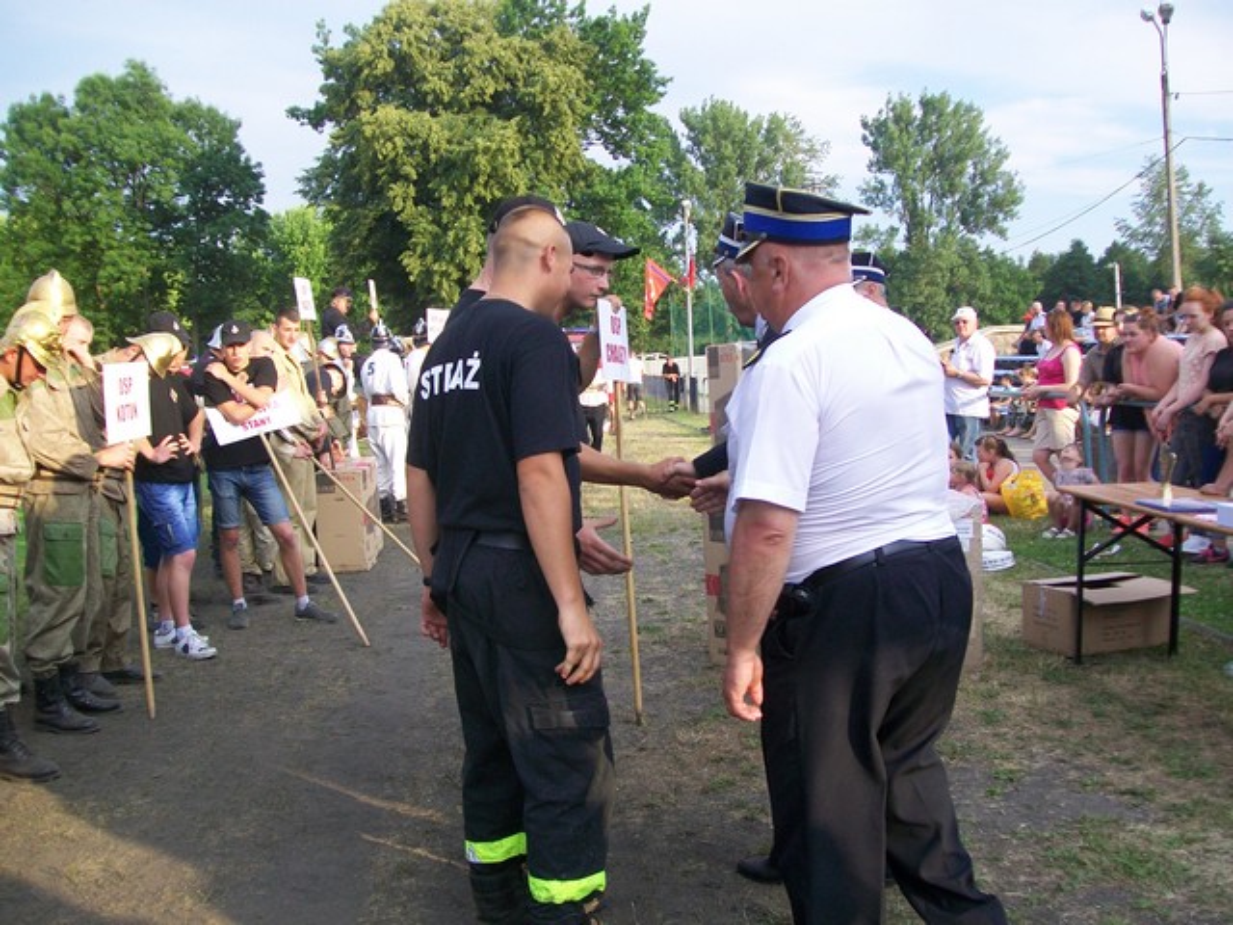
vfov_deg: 39.7
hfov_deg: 51.4
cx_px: 616
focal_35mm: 36
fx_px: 1282
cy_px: 462
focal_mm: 6
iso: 64
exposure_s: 1/250
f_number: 2.7
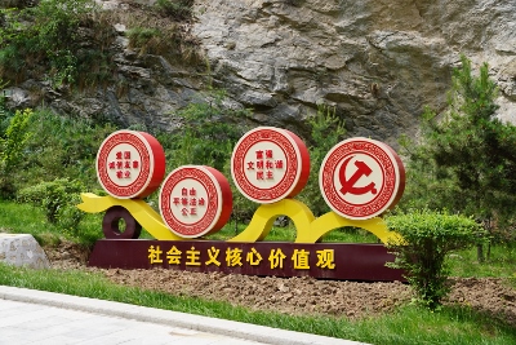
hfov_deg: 43.6
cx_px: 258
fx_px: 645
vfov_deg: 29.9
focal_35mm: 45
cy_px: 172
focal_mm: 30
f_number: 8
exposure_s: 1/125
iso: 100
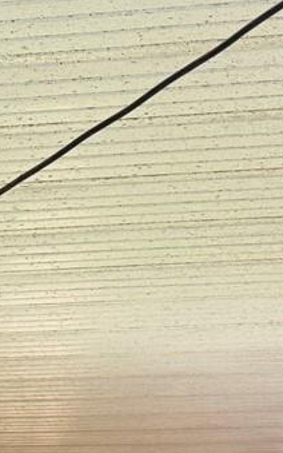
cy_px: 726
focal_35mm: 120
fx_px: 1480
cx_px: -220
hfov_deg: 10.3
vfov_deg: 15.7
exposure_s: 1/124
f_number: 1.78
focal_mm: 6.76
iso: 125
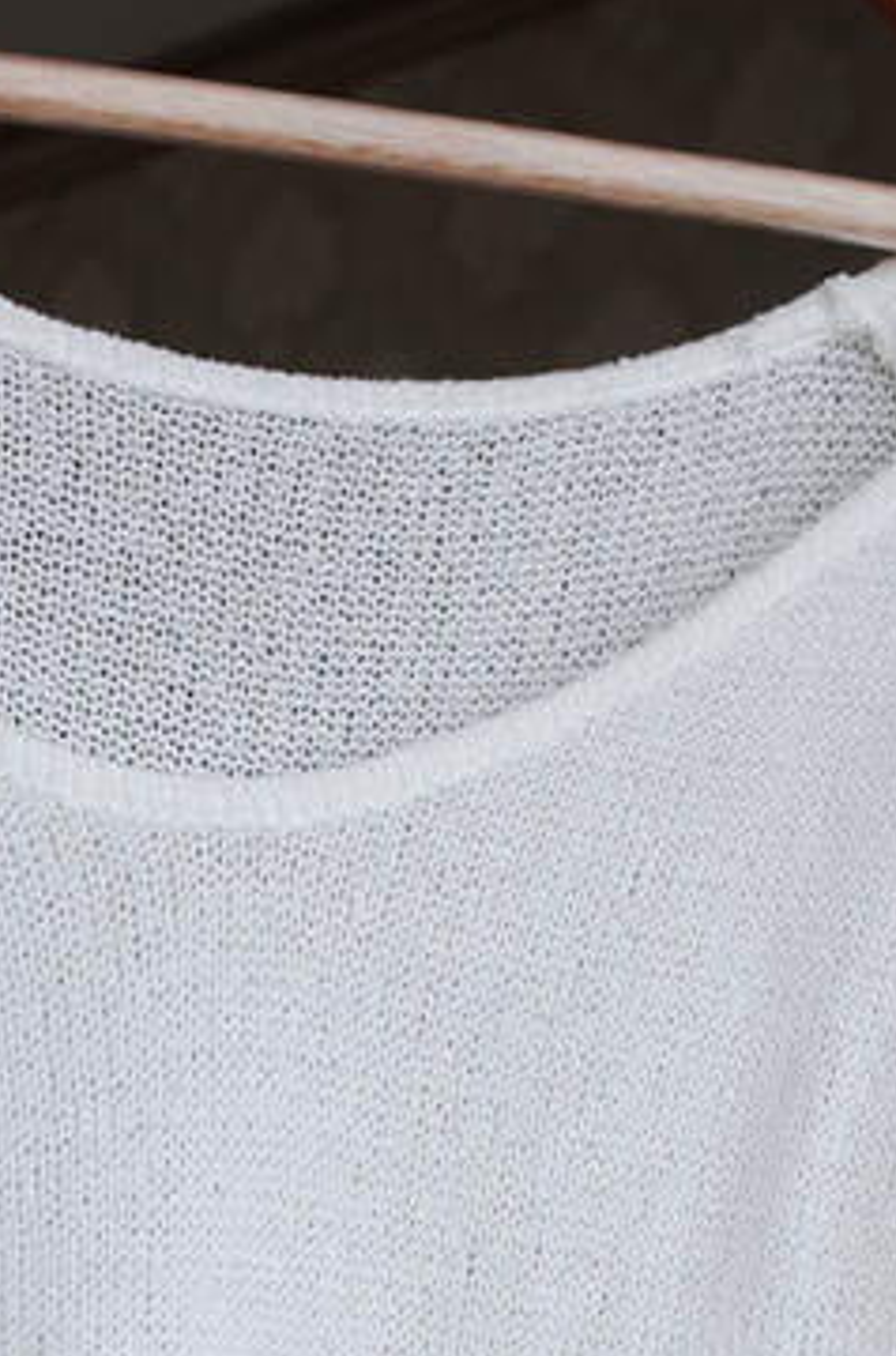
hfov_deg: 14.3
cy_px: 1930
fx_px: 3529
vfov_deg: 19.4
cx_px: 11
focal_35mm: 94
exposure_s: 1/80
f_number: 4
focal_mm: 18.3
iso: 100
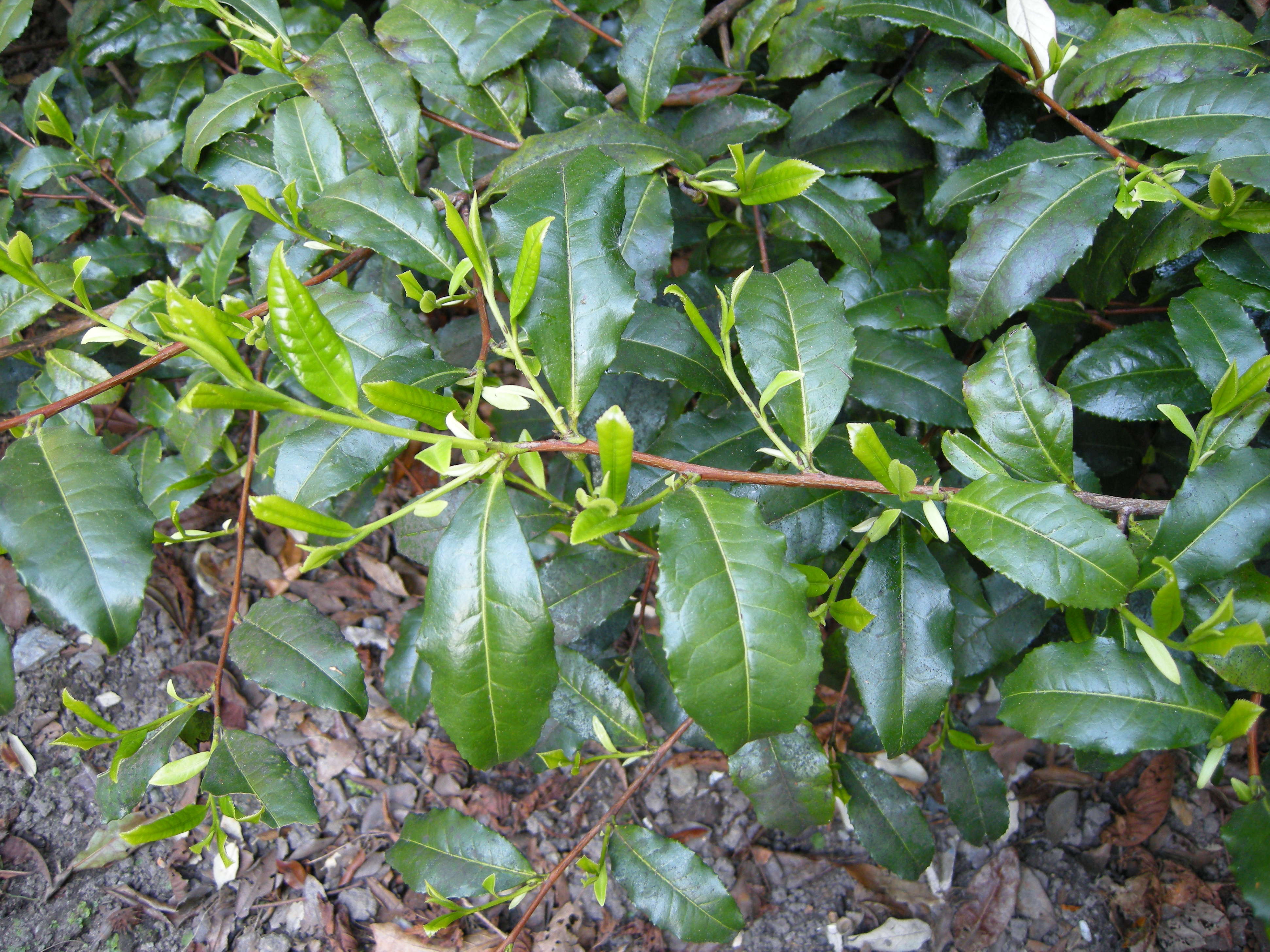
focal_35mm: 36
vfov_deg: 39.7
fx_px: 1321
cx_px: 643
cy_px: 475
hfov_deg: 51.4
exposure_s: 1/52.6
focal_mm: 7.5
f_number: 2.7
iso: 103
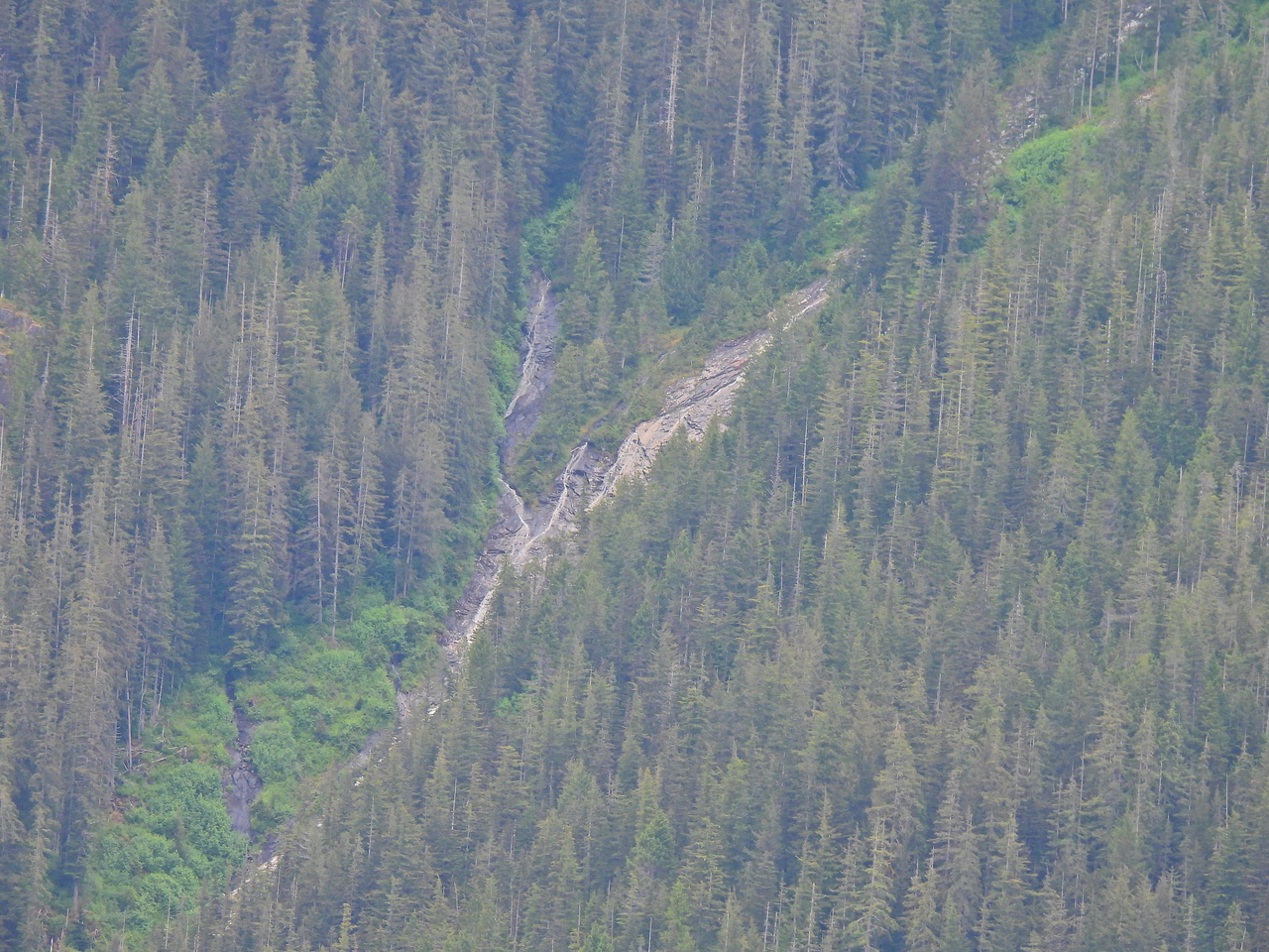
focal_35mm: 400
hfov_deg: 5.0
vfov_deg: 3.7
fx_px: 14664
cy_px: 476
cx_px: 634
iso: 160
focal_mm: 71.4
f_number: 5
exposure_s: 1/125
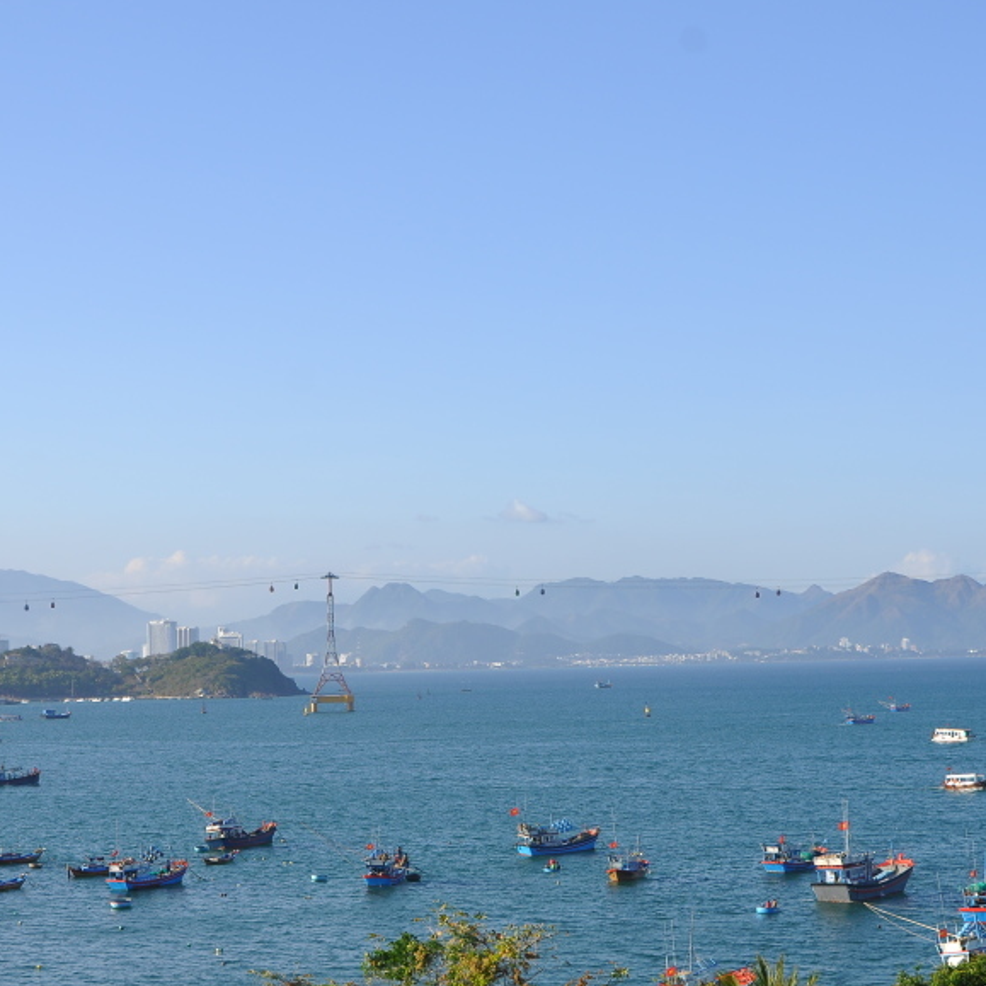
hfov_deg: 22.0
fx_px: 2538
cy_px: 448
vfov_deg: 22.0
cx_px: 487
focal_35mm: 79
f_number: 7.1
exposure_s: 1/200
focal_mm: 35
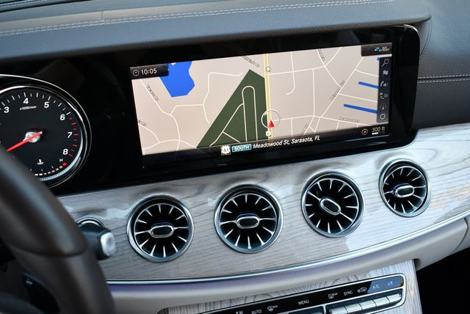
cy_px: 157
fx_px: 470
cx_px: 235
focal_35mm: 36
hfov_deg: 53.1
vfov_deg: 36.9
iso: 640
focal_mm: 18
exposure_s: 1/250
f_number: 3.5
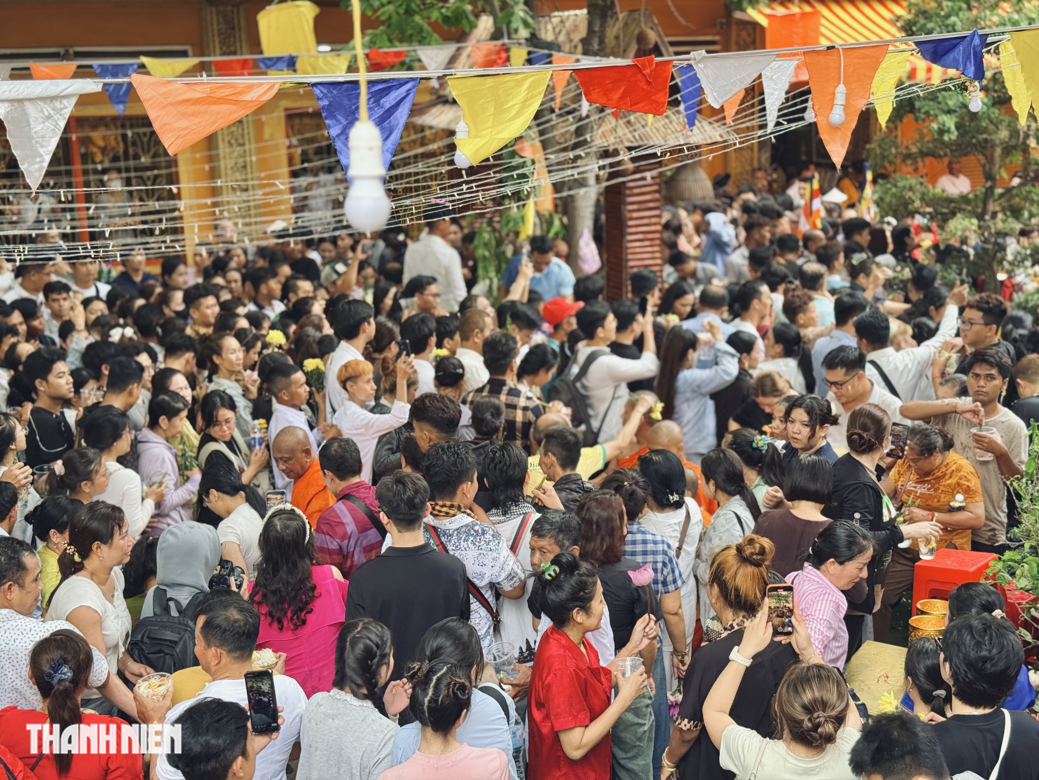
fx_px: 1441
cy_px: 390
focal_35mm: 48
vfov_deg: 30.3
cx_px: 520
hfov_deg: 39.7
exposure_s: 1/170
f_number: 1.78
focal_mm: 6.76
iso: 80
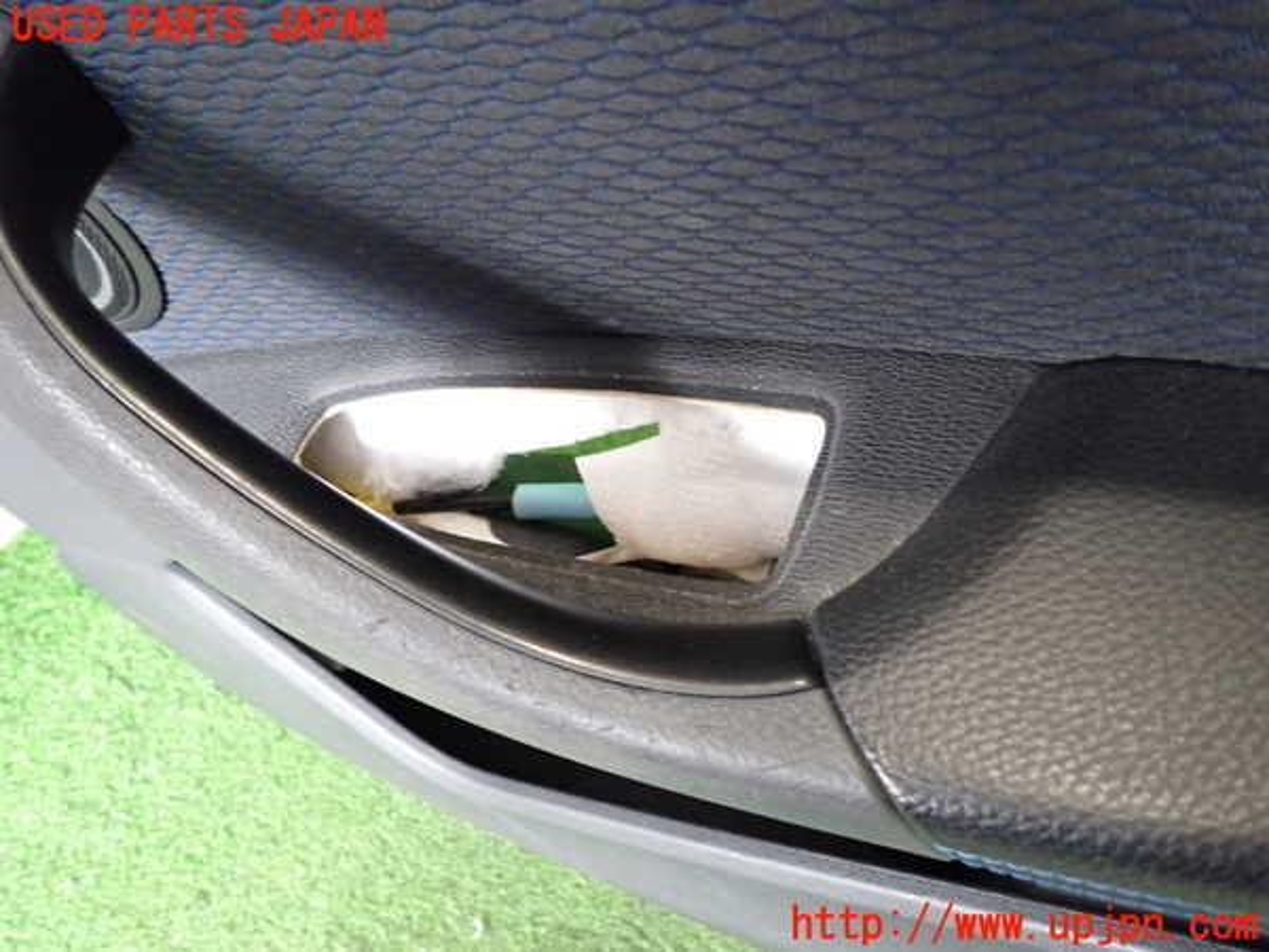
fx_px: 916
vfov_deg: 54.9
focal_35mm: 25
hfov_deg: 69.4
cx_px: 634
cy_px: 476
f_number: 2
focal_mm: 4.5
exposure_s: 1/40
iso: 500
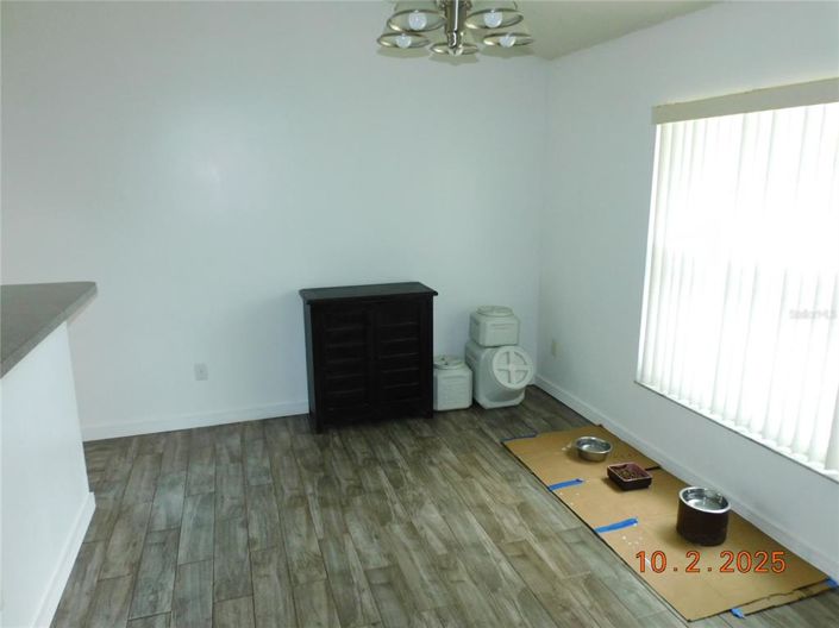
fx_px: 581
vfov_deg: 56.8
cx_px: 420
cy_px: 314
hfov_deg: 71.6
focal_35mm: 24
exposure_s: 1/60
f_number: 3.3
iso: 400
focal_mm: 4.3
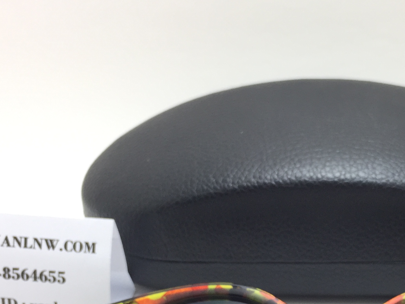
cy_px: 286
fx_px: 749
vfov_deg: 22.3
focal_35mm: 64
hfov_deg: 29.6
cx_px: 323
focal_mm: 4.15
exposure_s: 1/50
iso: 40
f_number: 2.2
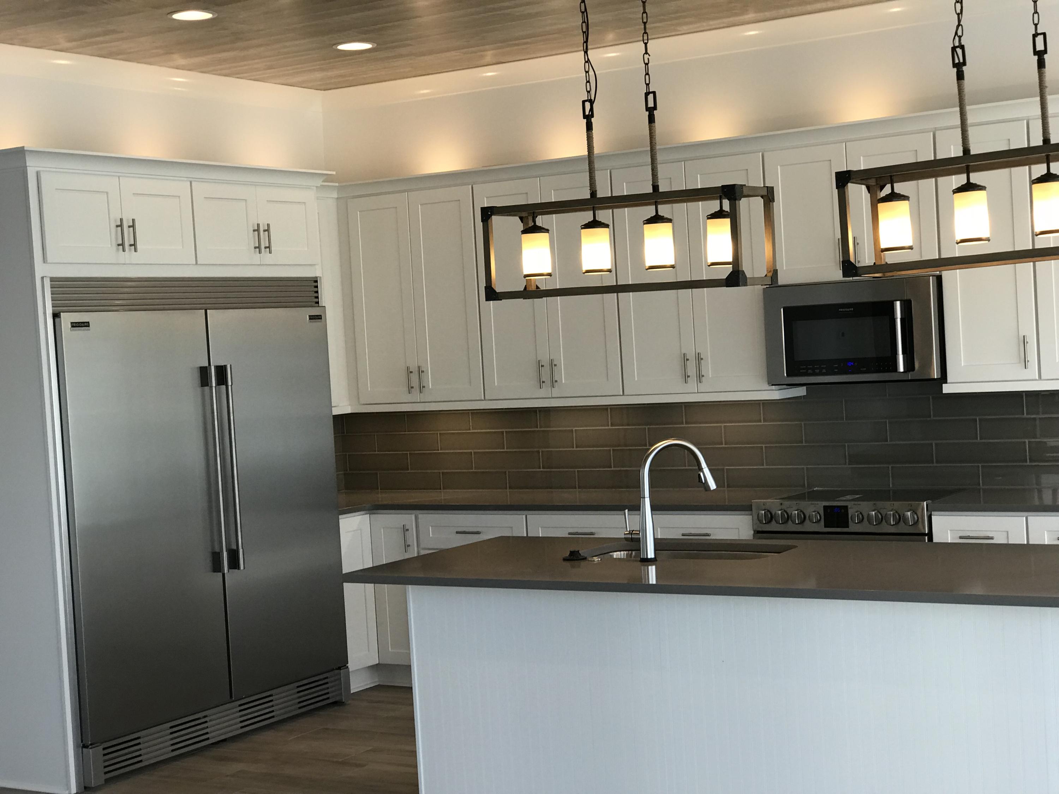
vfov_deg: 25.7
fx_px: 1744
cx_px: 530
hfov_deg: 33.8
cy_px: 397
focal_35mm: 57
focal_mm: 6.6
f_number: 2.8
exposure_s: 1/60
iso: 32
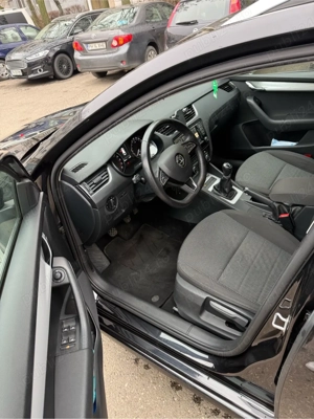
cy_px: 210
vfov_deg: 71.6
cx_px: 157
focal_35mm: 24
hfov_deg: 56.8
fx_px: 290
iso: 200
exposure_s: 1/118
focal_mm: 6.76
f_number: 1.78
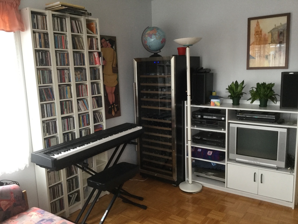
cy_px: 112
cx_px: 149
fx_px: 267
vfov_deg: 45.4
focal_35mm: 31
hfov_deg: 58.4
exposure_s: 1/30
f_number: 2.4
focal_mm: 3.3
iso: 100
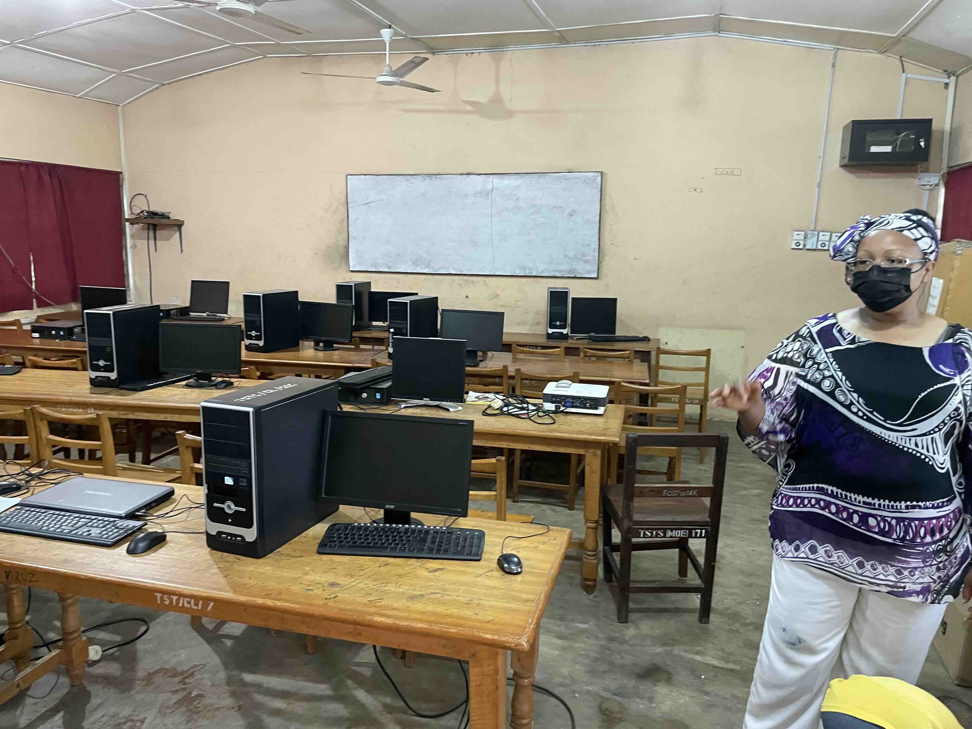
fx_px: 730
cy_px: 364
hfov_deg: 67.3
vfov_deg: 53.1
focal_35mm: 26
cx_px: 486
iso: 400
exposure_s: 1/33
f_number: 1.6
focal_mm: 4.2
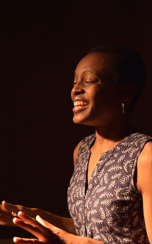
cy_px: 122
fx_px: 431
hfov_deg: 20.0
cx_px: 78
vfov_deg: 31.5
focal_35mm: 65
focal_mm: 42
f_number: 5
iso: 800
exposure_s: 1/125
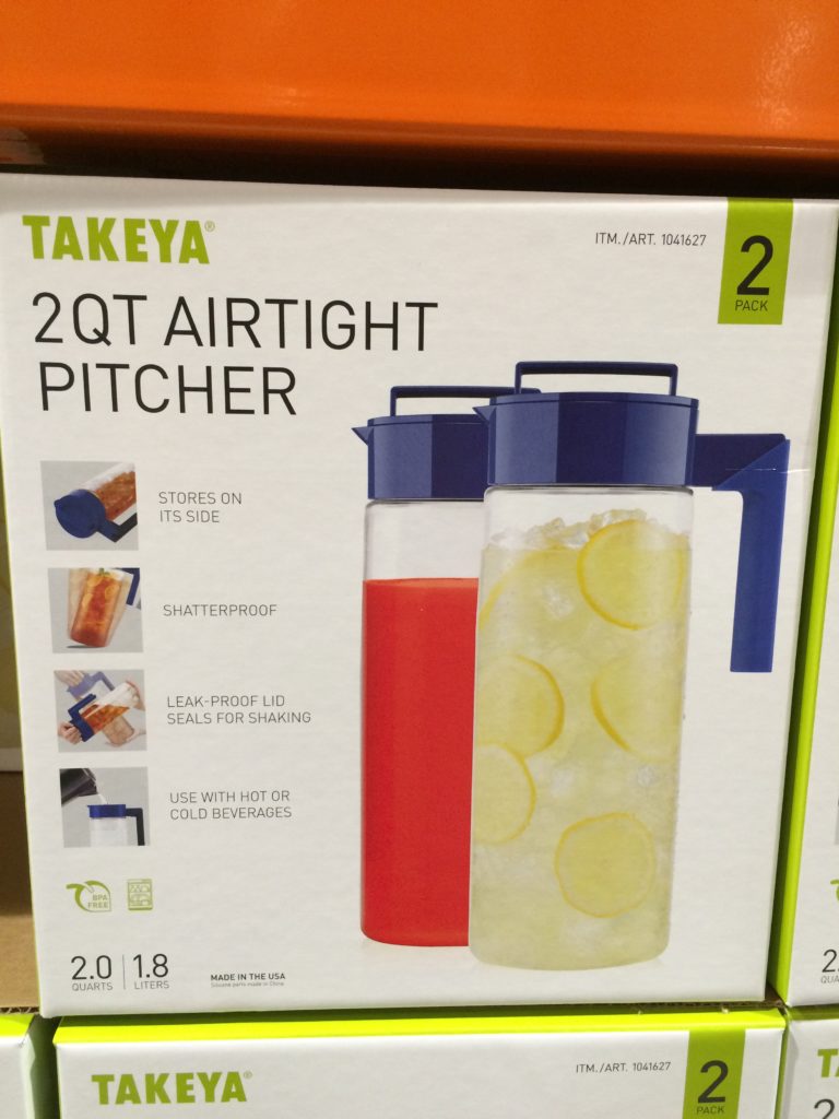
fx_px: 937
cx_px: 420
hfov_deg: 48.2
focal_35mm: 29
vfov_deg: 61.7
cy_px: 560
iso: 160
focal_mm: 4.15
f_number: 2.2
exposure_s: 1/30
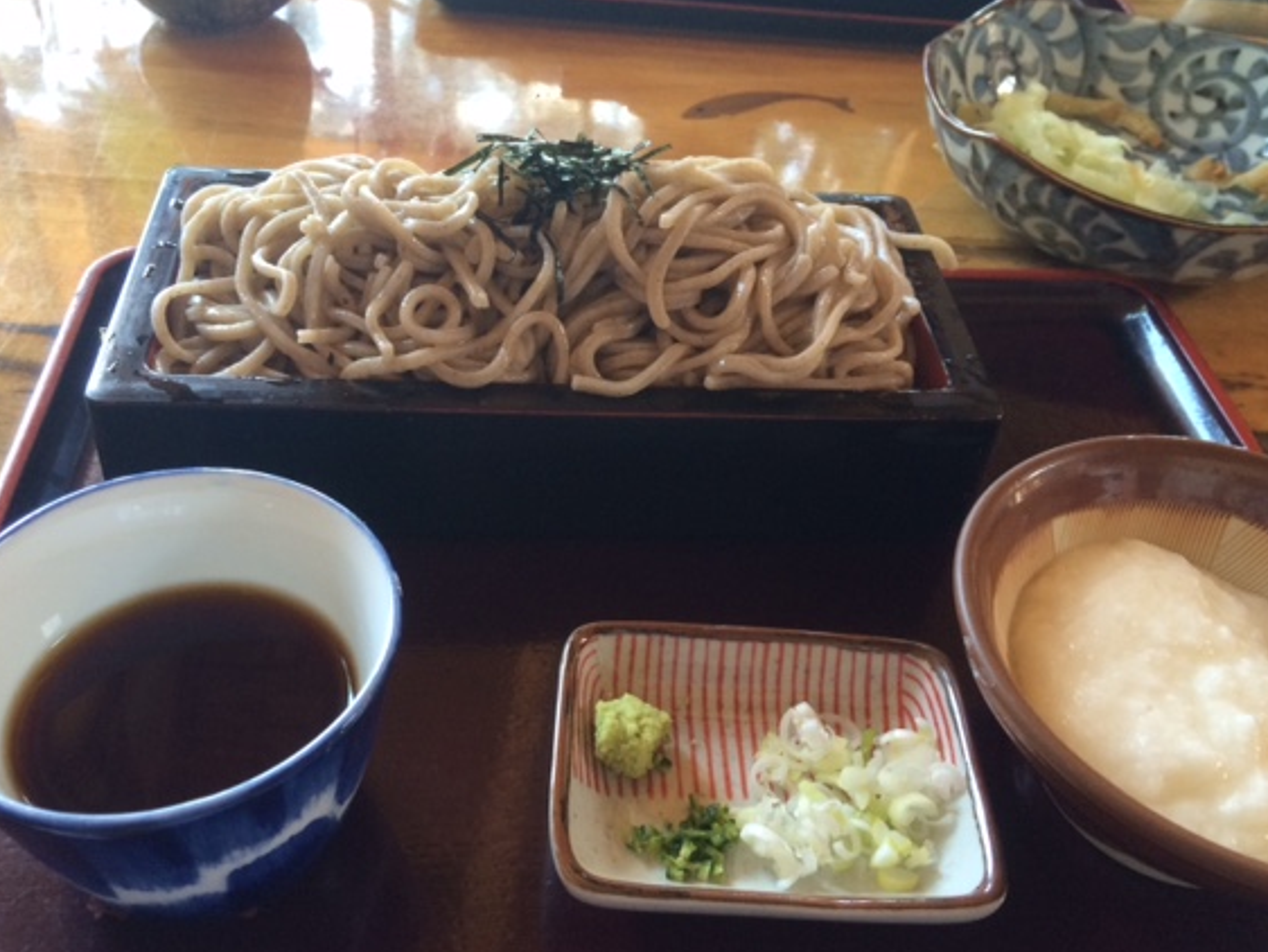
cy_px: 499
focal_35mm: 33
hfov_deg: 55.3
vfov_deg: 43.0
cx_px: 618
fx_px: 1209
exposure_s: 1/30
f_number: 2.2
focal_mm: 4.15
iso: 50
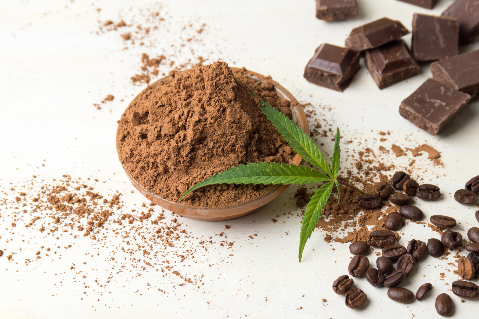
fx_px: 1171
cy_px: 160
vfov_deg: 15.5
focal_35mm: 88
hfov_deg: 23.1
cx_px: 242
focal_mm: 58
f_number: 7.1
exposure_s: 1/50
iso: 200
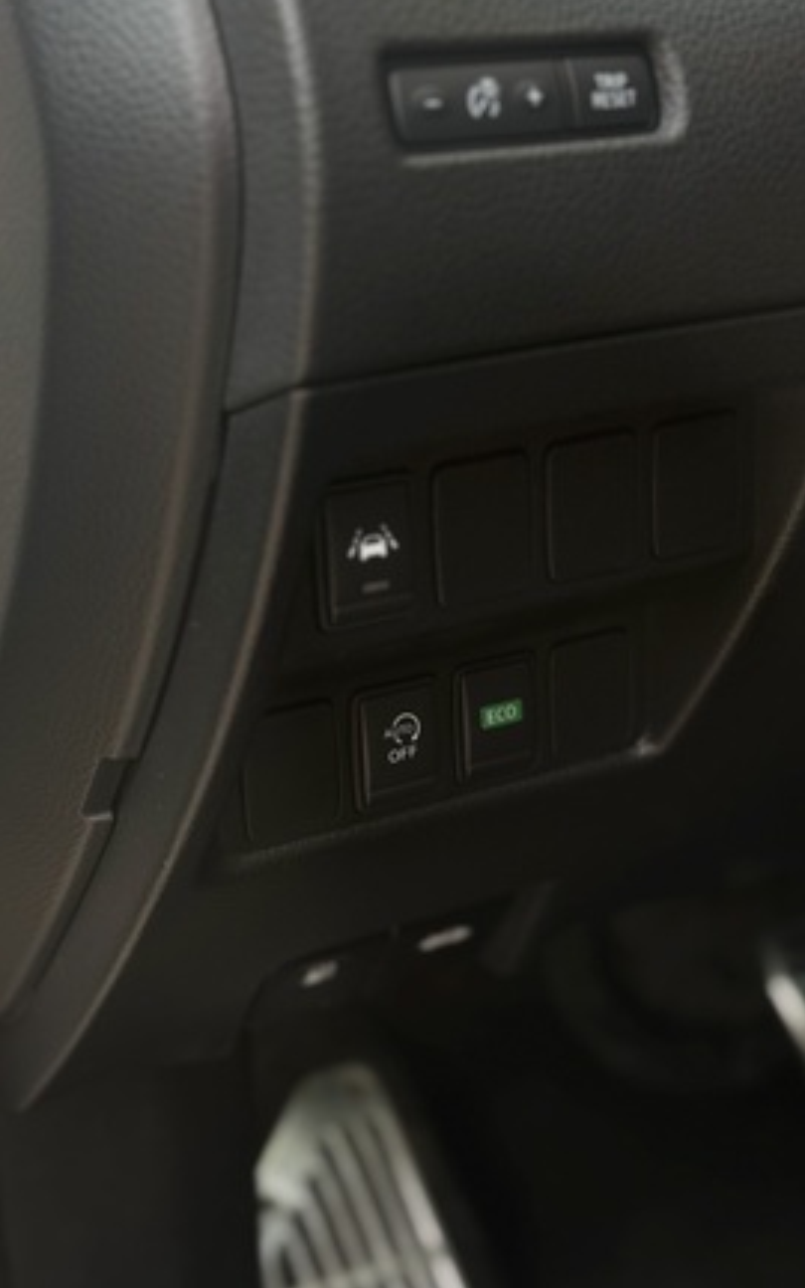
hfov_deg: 23.1
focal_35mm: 56
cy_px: 620
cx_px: 529
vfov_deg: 36.3
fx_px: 1966
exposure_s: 1/60
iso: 125
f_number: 1.78
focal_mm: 6.76
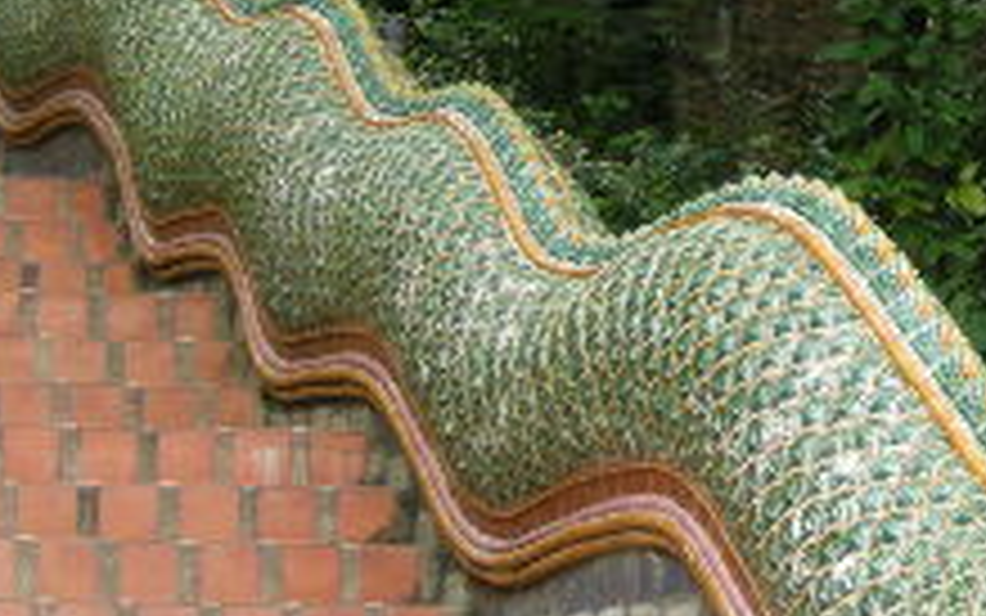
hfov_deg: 7.8
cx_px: 1594
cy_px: -175
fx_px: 7096
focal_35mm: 264
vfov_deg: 5.0
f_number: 3.9
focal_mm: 15.7
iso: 117
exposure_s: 1/59.3
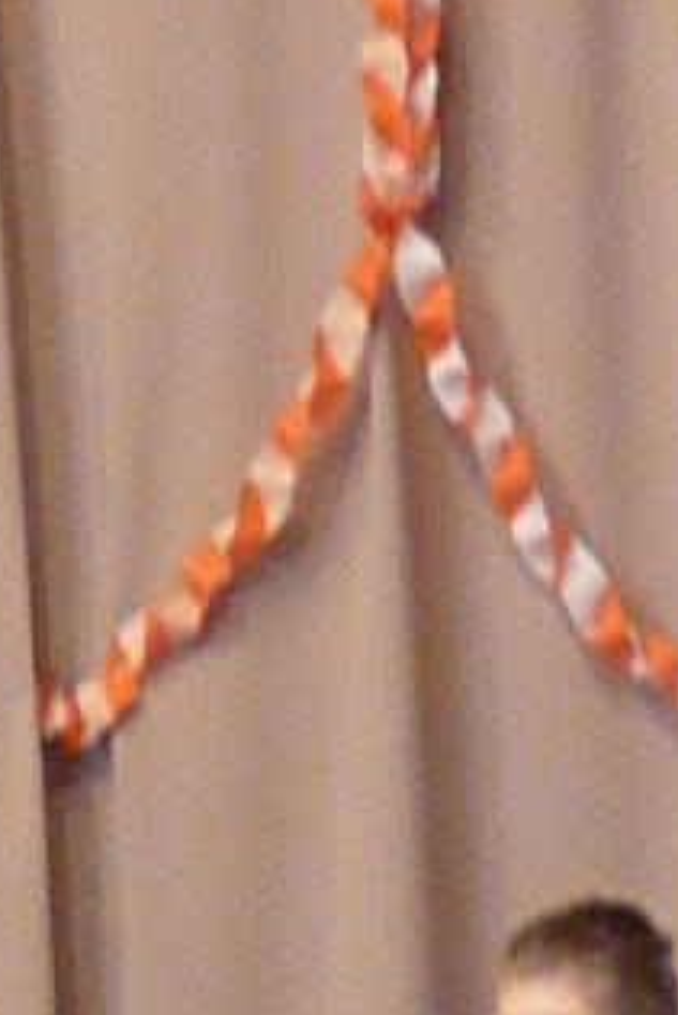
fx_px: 19187
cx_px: -357
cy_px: 658
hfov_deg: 2.0
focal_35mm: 680
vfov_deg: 3.0
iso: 800
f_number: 3.6
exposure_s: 1/8
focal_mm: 18
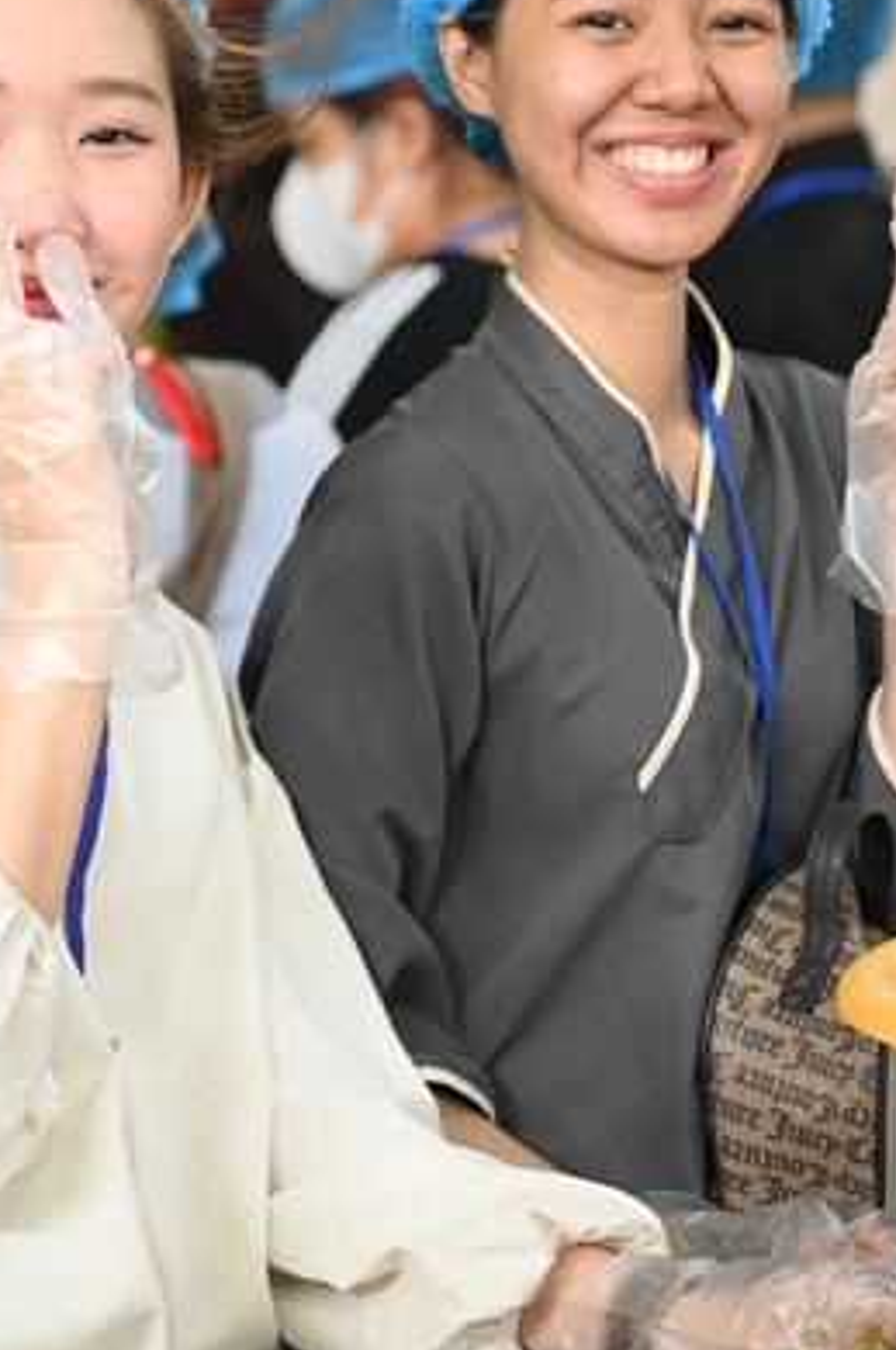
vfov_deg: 11.7
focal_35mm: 175
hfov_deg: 7.8
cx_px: 218
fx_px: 6550
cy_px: 460
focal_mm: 105
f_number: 4
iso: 5000
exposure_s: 1/160
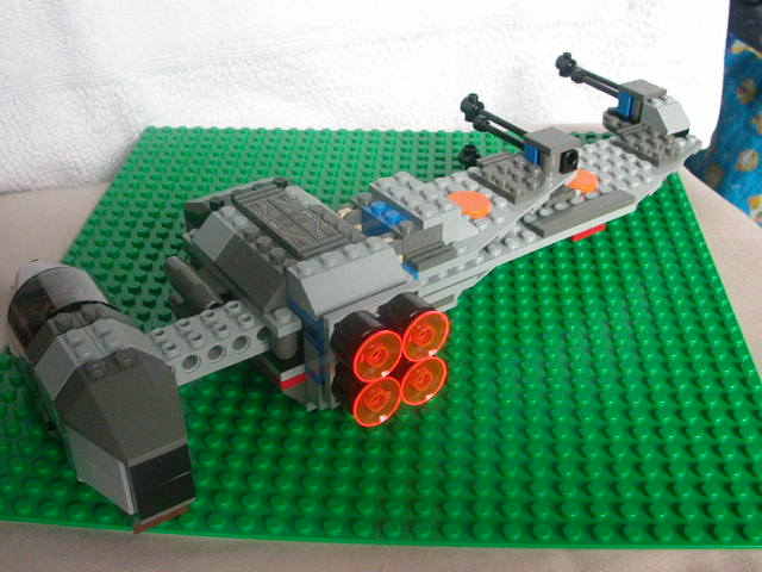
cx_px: 381
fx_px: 947
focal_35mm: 43
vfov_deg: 33.6
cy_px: 286
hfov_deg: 43.9
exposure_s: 1/6.3
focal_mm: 6.6
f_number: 2.9
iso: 400
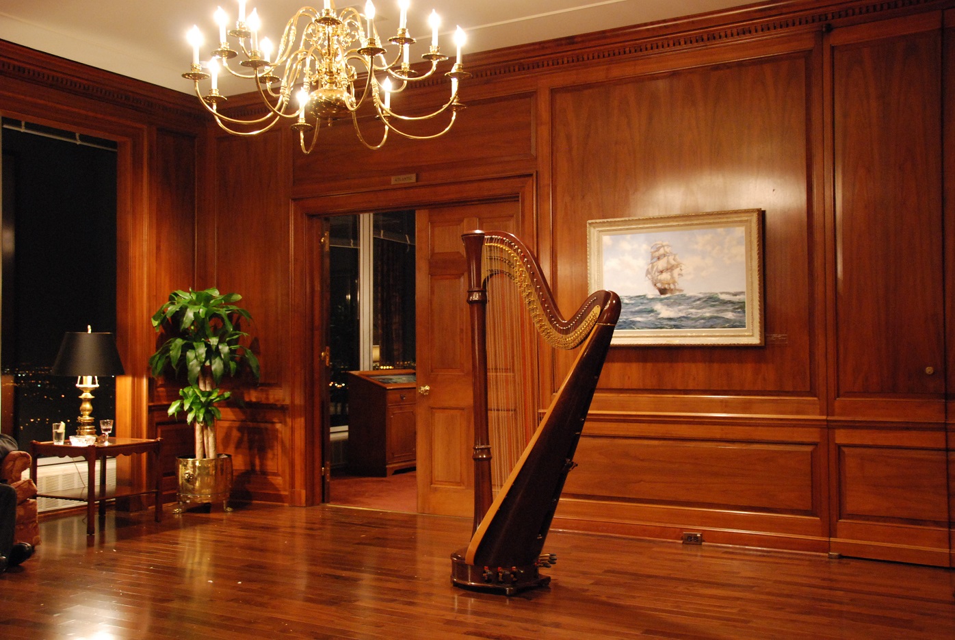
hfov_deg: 49.5
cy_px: 320
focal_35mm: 39
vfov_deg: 34.3
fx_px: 1036
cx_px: 478
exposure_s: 1/15
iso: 1600
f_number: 4
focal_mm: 26
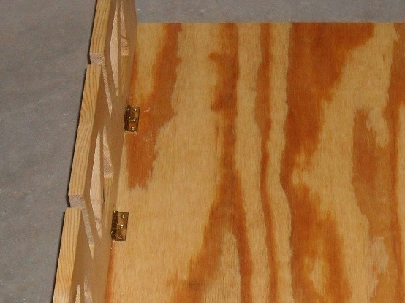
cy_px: 255
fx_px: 1064
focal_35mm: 91
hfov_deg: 21.5
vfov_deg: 16.1
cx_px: 261
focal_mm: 6.3
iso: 200
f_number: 3.2
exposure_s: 1/45
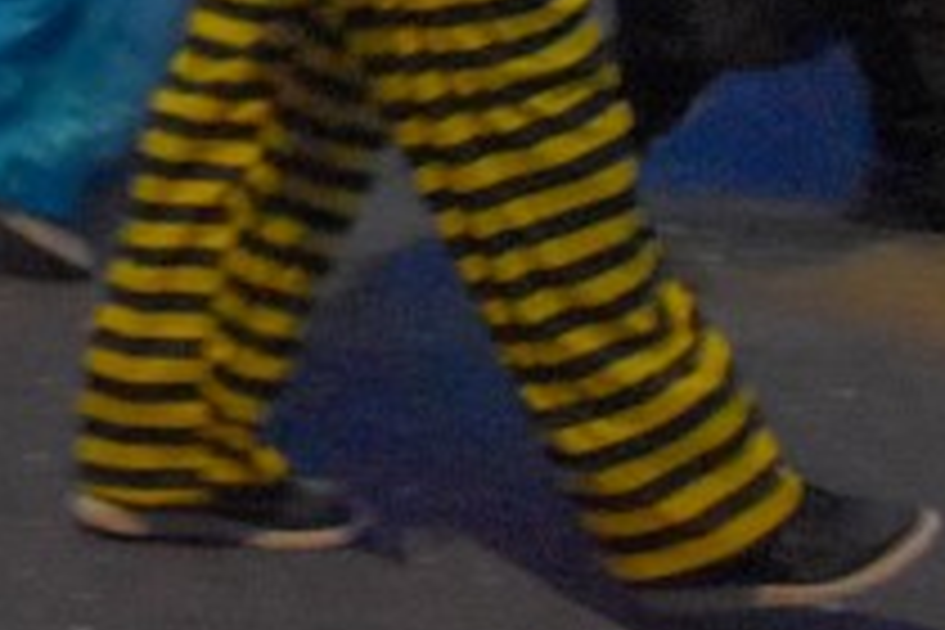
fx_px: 3648
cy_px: -918
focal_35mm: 139
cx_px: -1076
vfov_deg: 8.9
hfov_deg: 12.6
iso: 3200
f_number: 3.5
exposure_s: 1/60
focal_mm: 18
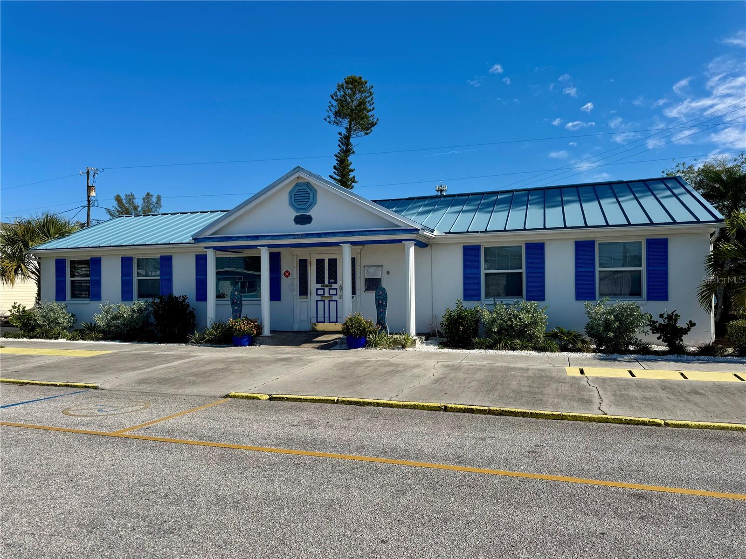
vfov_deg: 56.8
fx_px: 517
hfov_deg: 71.6
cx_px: 373
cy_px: 280
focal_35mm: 24
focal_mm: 6.76
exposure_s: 1/5814
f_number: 1.78
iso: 80
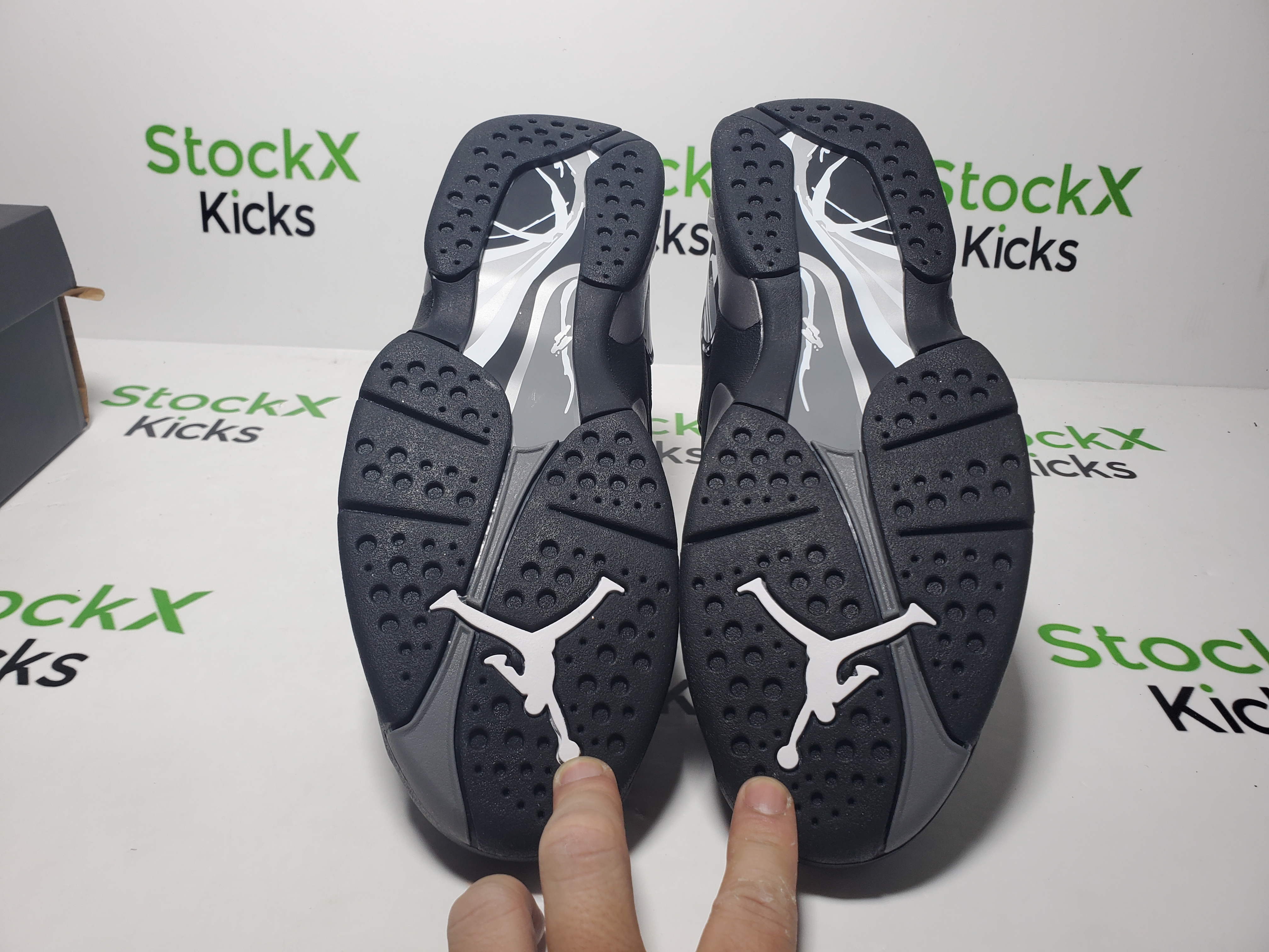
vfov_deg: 53.1
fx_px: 953
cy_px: 476
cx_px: 634
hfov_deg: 67.3
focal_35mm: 26
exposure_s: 1/200
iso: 50
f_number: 2.4
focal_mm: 4.3
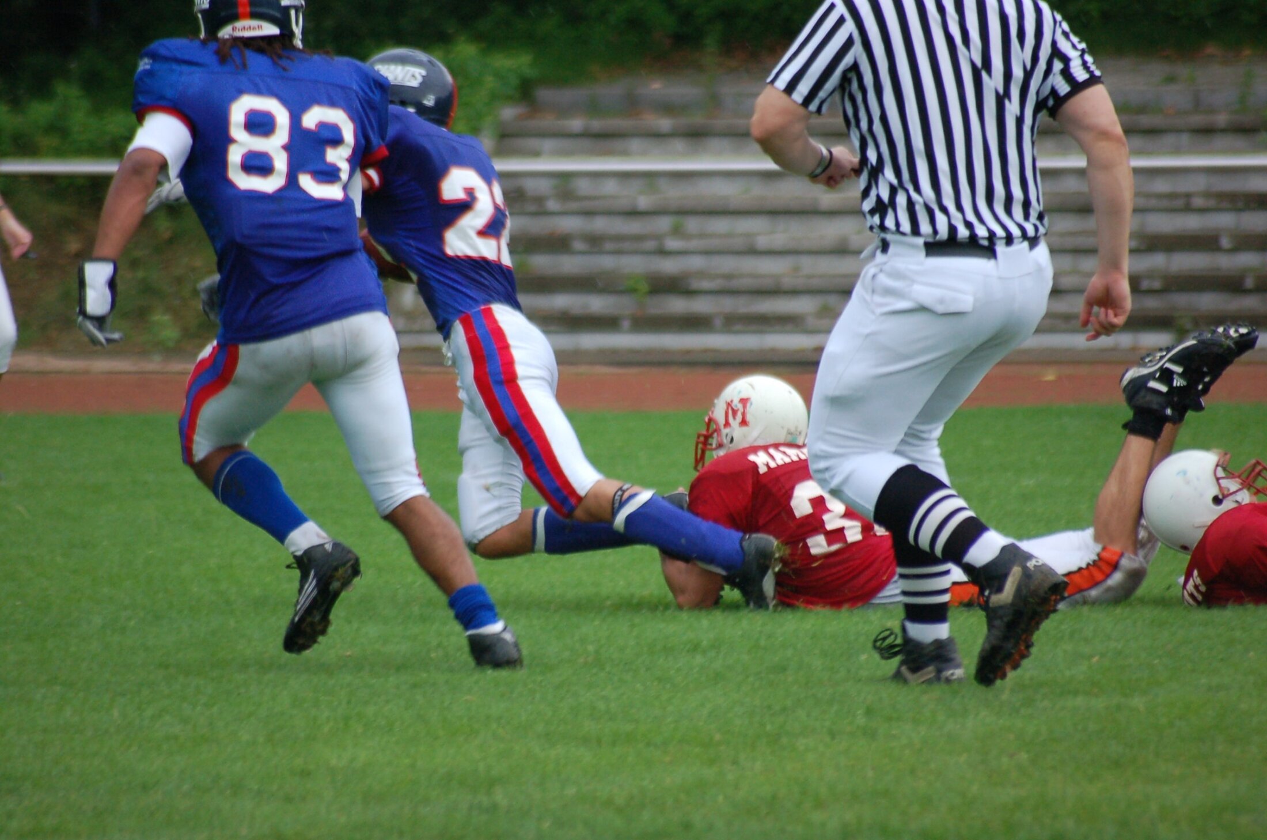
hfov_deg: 4.6
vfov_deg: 3.0
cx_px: 634
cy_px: 420
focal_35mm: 450
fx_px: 15808
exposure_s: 1/320
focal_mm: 300
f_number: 5.6
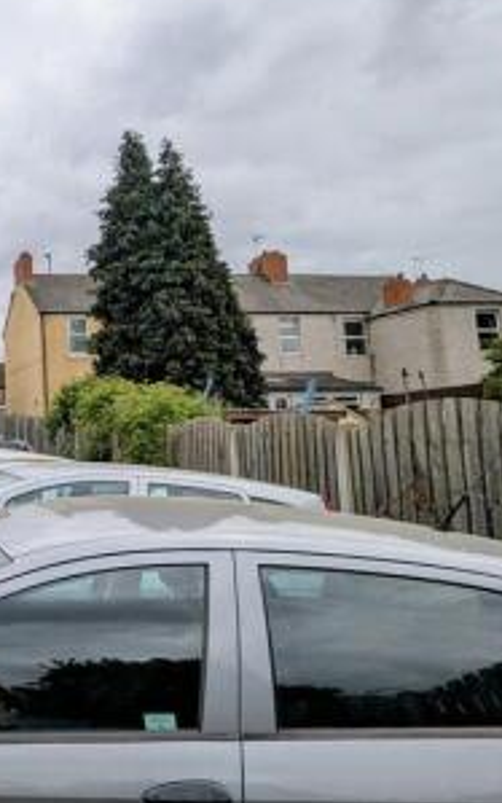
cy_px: 332
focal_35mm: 33
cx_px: -156
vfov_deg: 57.8
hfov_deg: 30.2
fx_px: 722
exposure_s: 1/1721
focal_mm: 2.35
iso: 53
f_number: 2.2
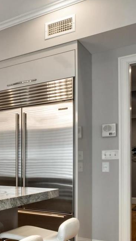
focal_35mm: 41
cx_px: -147
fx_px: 263
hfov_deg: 17.9
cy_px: 165
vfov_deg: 48.4
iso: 400
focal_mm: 8
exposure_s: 1/8
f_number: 10
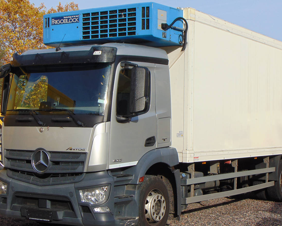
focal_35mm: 71
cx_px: 156
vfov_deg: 21.5
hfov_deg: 26.8
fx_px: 593
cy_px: 126
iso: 80
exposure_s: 1/200
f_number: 9
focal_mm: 9
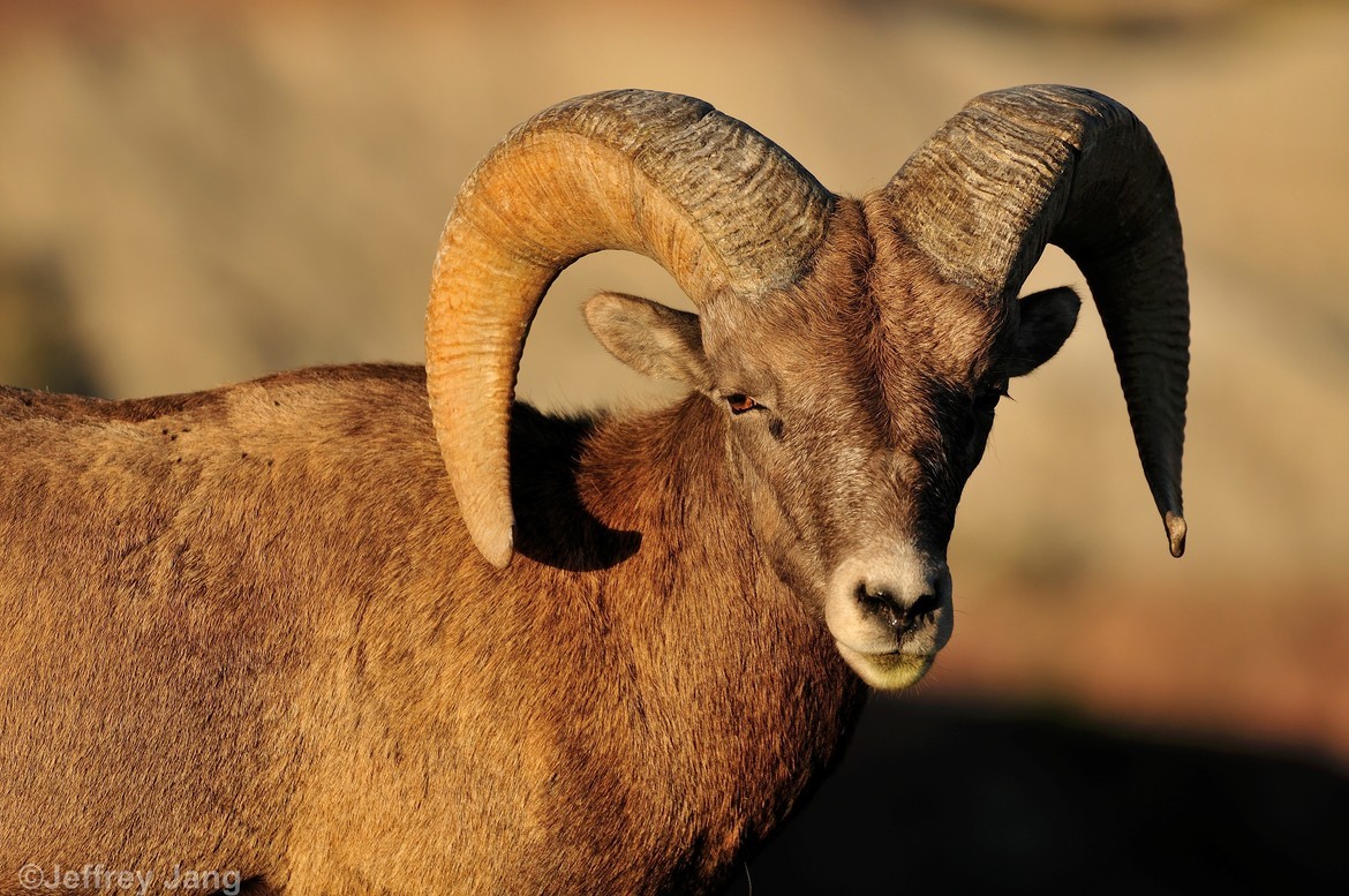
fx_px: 11228
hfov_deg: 6.9
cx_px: 674
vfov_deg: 4.6
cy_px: 448
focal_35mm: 300
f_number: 2.8
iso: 200
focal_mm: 200
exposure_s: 1/3000
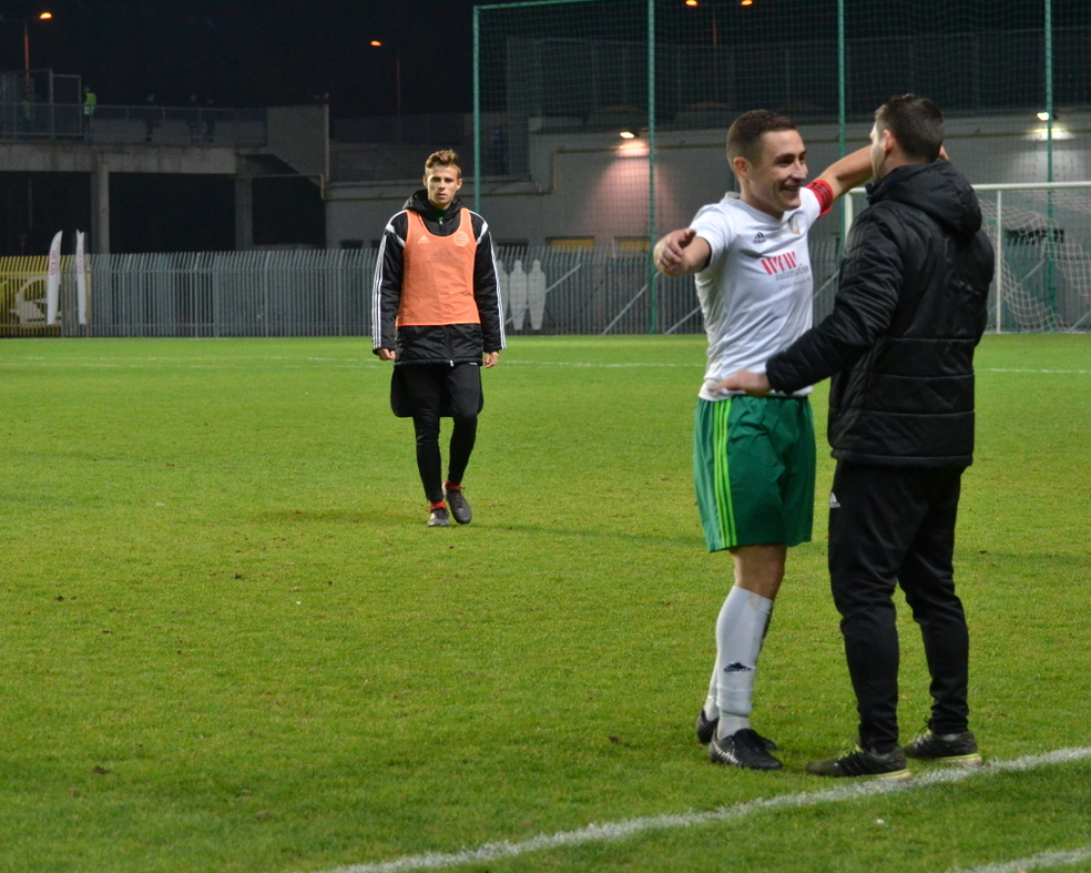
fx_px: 3874
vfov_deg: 12.9
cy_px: 438
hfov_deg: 16.0
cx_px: 623
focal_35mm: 120
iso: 2000
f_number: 4.5
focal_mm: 70
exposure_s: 1/320
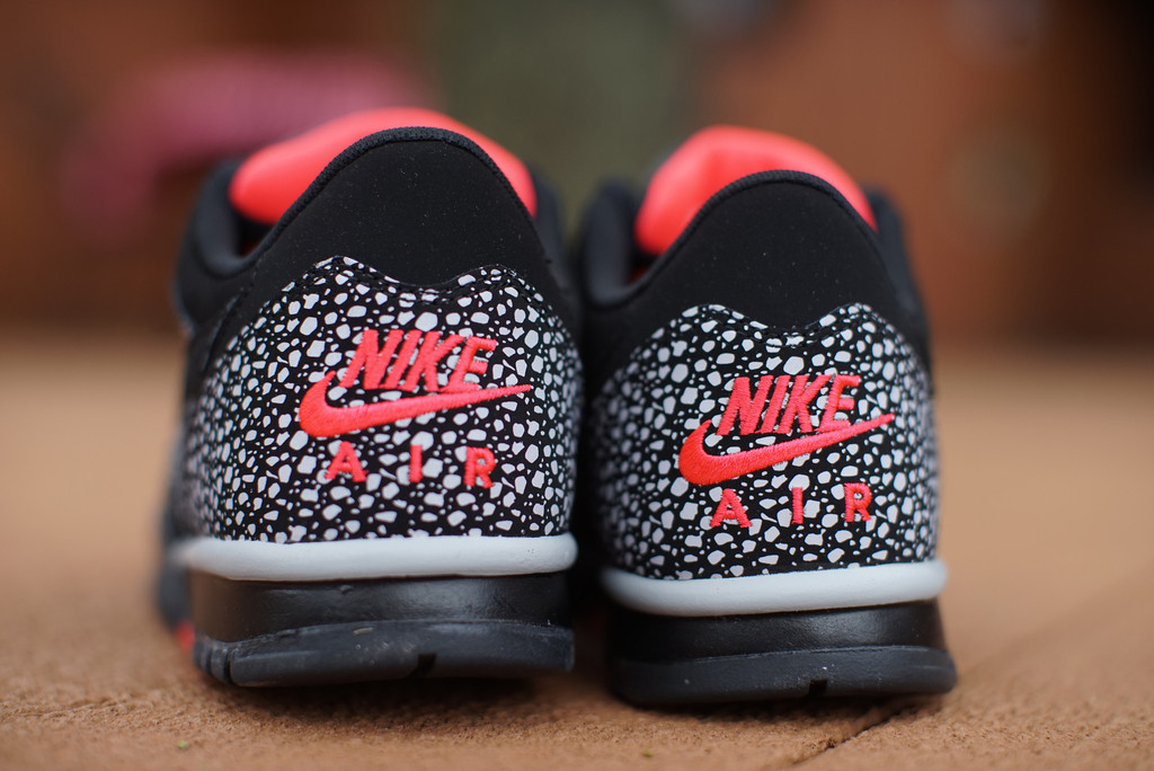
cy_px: 386
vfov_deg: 27.0
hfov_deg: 39.6
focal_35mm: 50
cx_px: 577
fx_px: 1604
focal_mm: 50
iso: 500
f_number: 2.5
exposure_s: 1/2500
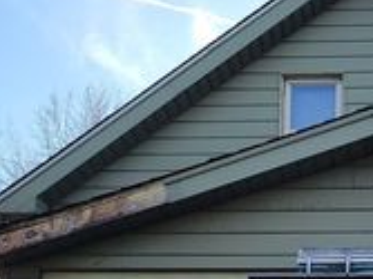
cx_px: 375
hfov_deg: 23.9
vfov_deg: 18.0
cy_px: 327
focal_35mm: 78
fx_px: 840
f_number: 1.8
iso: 40
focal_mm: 5.4
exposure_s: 1/1108
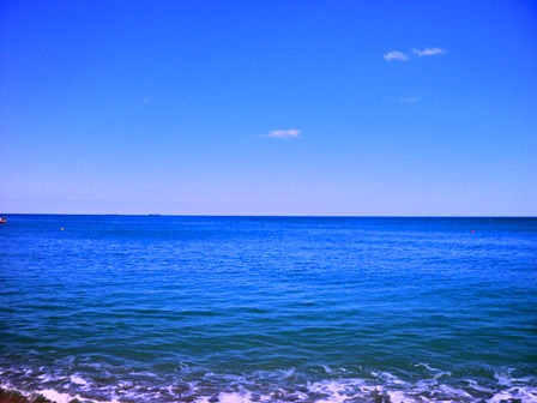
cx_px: 268
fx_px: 527
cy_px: 202
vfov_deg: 41.8
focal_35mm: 34
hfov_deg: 54.0
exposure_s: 1/200
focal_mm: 5.7
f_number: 8.8
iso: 80
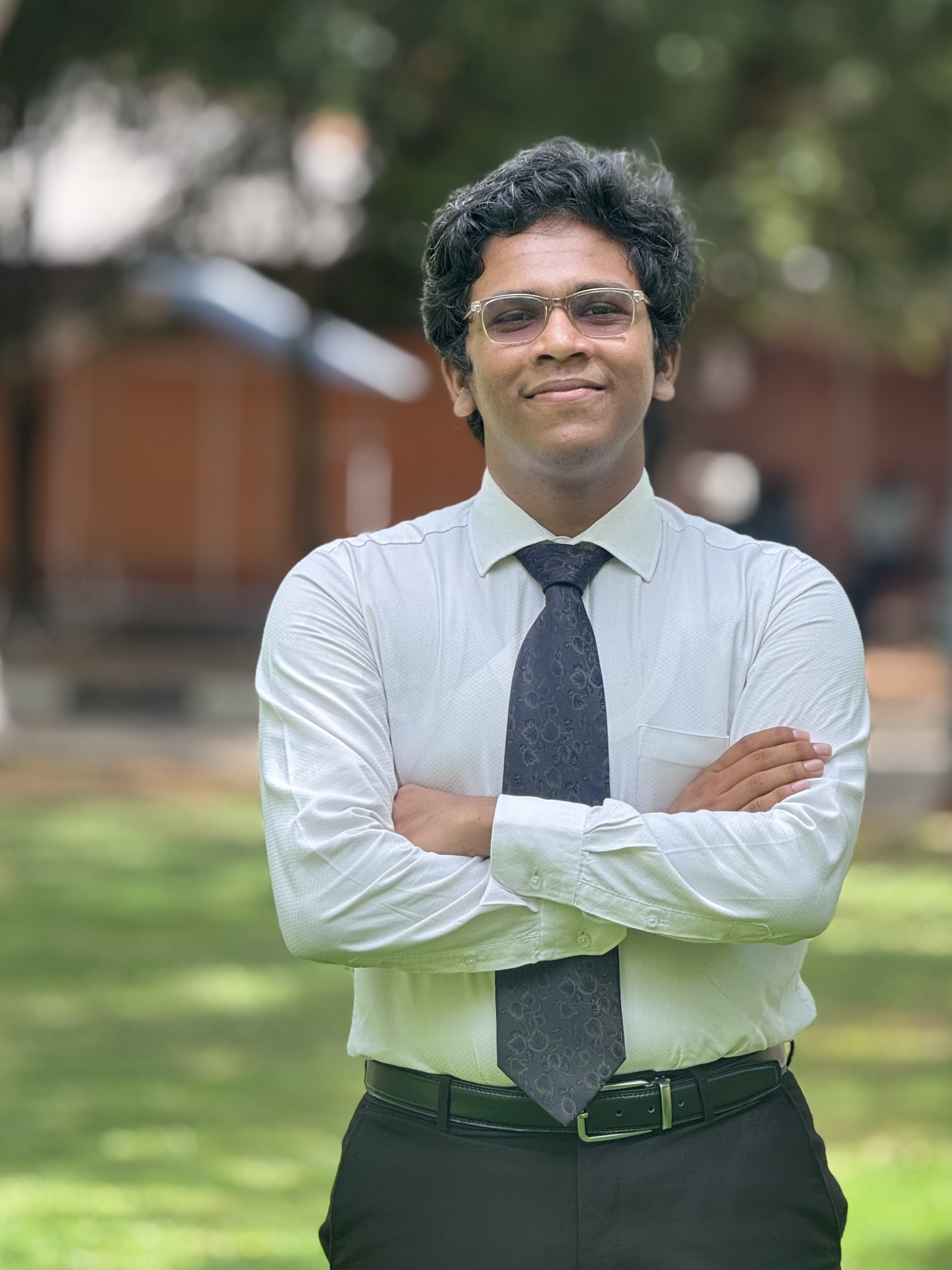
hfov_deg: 9.9
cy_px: 633
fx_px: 5501
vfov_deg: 13.2
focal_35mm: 150
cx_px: 573
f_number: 2.8
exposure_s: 1/145
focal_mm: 15.66
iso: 50
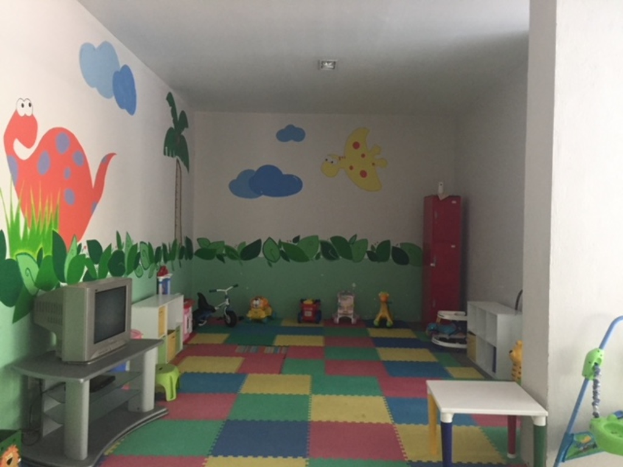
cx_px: 312
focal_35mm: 29
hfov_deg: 61.7
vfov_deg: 48.2
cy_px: 234
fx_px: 522
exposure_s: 1/30
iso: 200
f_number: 2.2
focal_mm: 4.15
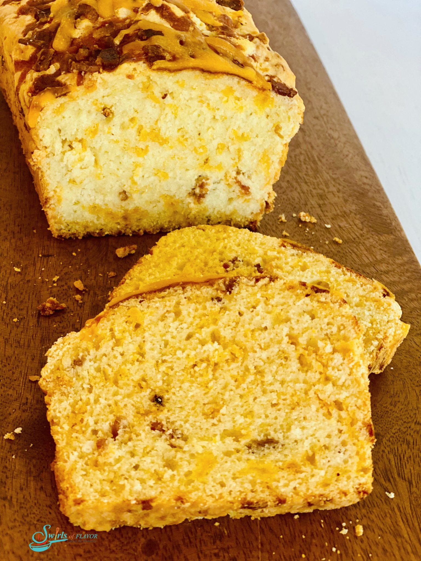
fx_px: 843
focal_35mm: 52
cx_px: 210
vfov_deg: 36.8
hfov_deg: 28.0
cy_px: 280
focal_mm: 6
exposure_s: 1/40
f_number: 2
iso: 160
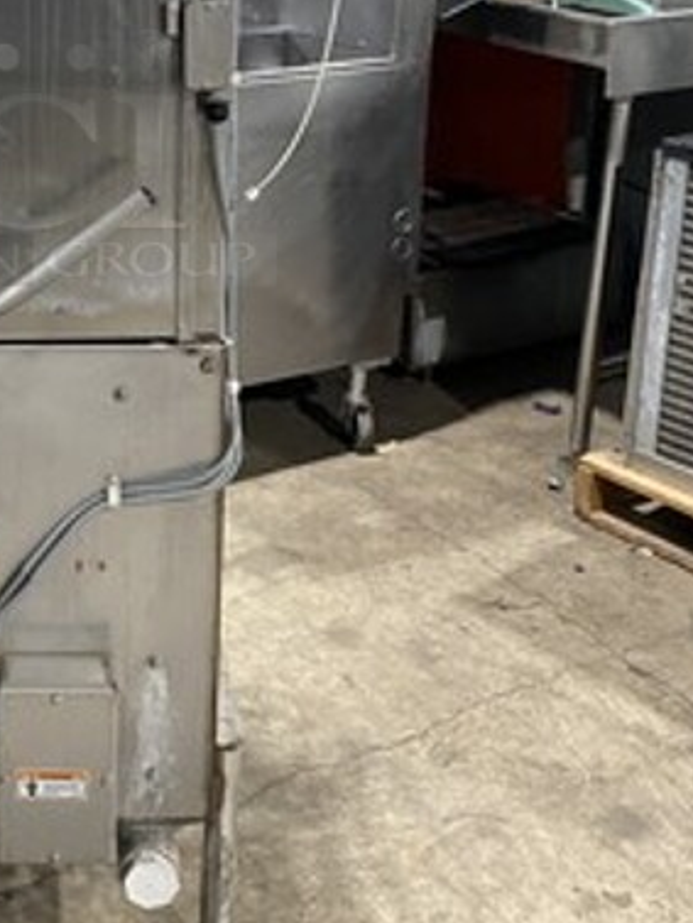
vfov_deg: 33.2
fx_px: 1494
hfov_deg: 24.9
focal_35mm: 56
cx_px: 5
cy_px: 158
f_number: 1.8
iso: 320
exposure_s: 1/60
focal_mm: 4.25
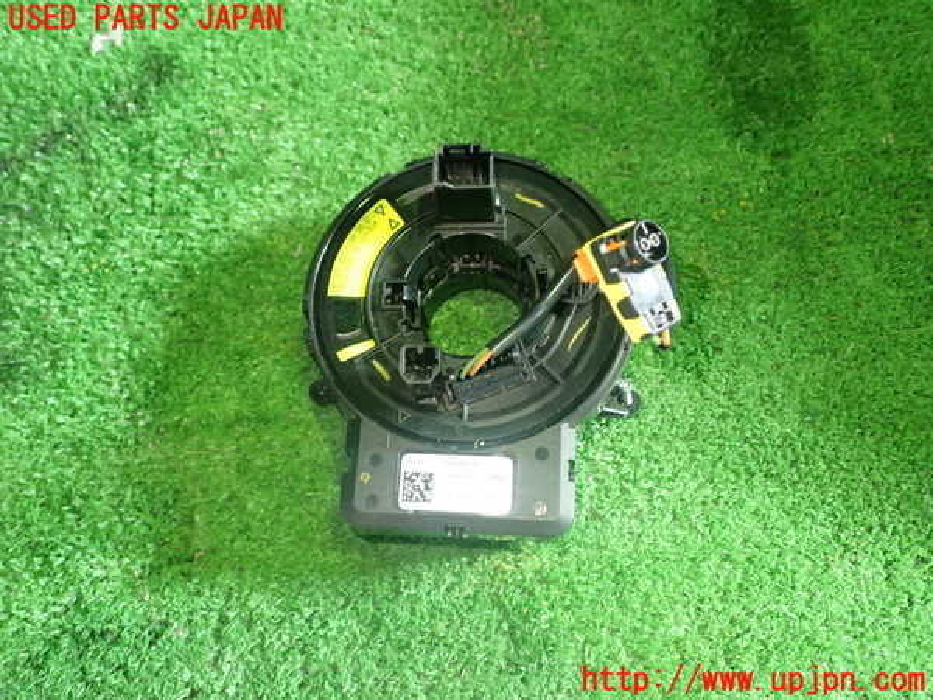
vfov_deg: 44.2
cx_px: 466
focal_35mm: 32
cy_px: 350
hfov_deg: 56.8
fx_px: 862
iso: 400
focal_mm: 5.79
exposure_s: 1/30
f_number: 2.4
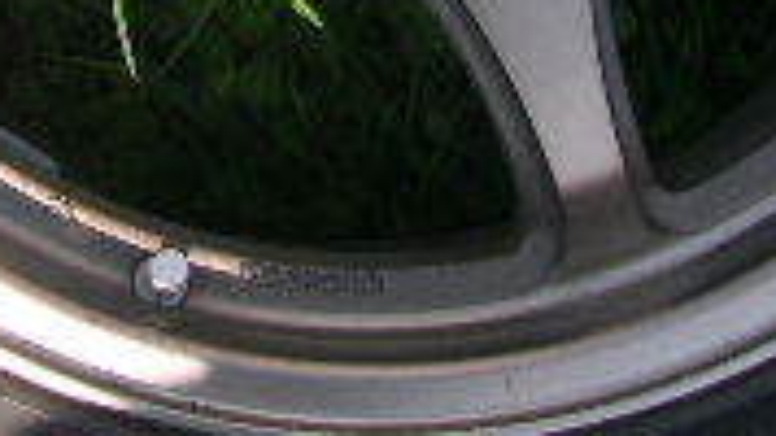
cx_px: 187
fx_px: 3065
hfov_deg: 14.4
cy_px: -401
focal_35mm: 149
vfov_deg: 7.8
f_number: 7.6
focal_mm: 8
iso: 100
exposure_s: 1/104
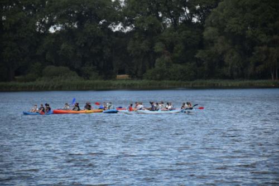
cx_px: 140
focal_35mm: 210
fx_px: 1628
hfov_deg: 9.8
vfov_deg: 6.6
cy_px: 93
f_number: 6.3
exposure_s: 1/640
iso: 200
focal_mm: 140
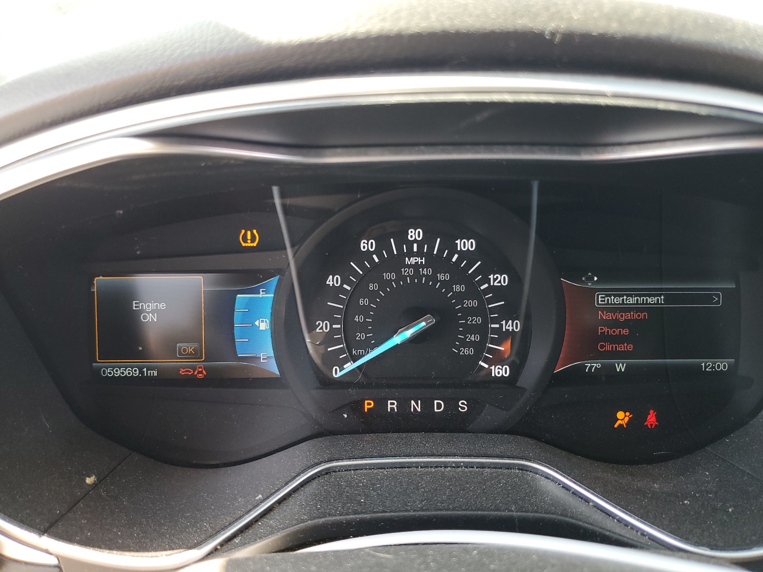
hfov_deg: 67.3
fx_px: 573
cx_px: 382
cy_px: 286
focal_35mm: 26
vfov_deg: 53.1
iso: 74
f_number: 1.5
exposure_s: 1/120
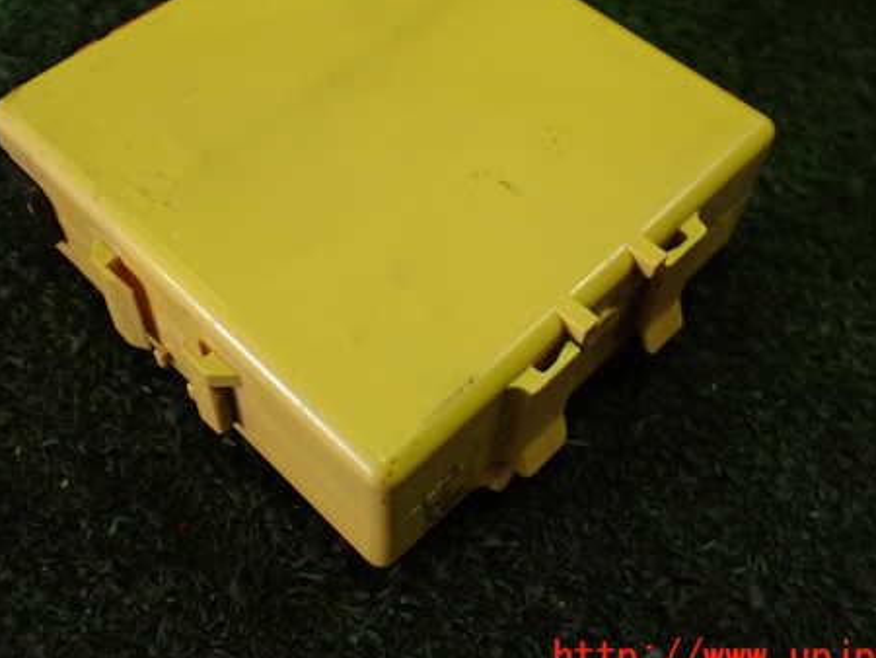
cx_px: 409
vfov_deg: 35.8
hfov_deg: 46.7
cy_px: 245
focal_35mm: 40
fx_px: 1013
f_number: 2.3
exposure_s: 1/125
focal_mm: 5.4
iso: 500
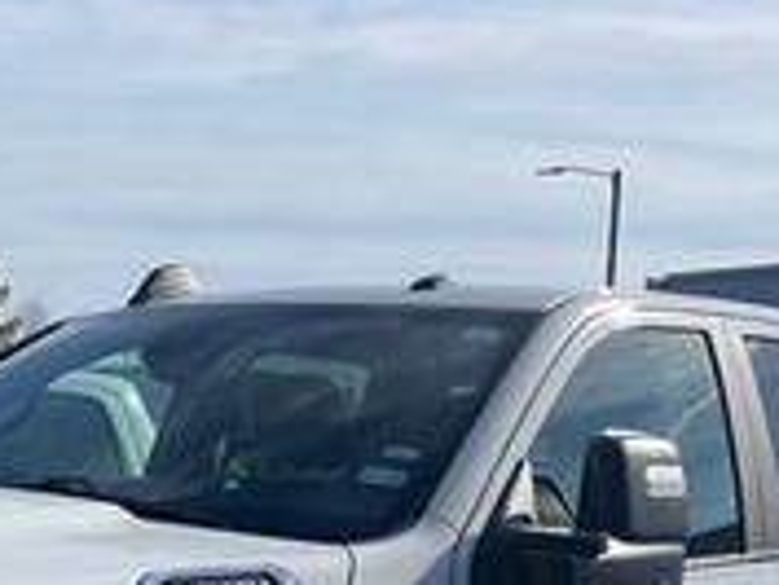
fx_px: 1666
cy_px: 726
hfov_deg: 25.9
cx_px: 172
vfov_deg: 18.7
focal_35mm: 74
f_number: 1.6
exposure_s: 1/5291
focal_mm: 4.2
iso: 32
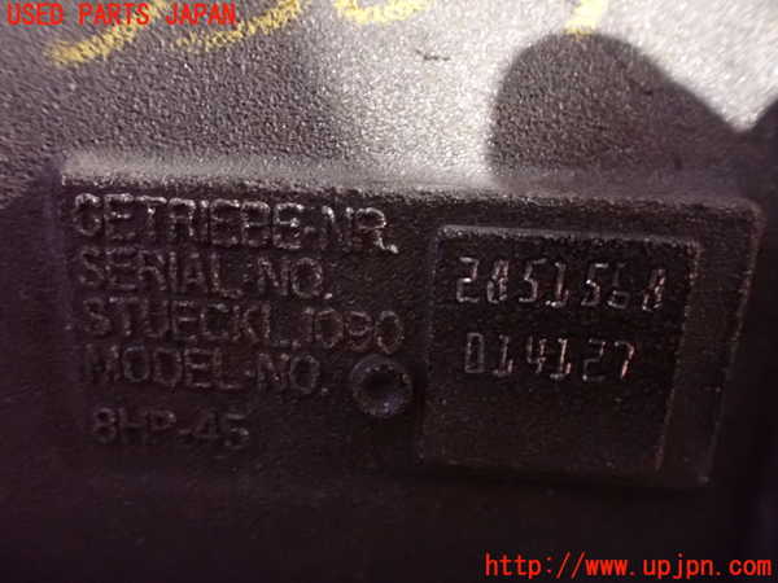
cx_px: 389
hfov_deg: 60.0
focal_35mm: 30
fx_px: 674
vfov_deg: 46.8
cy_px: 292
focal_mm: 5.4
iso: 1600
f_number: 2.3
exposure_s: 1/15
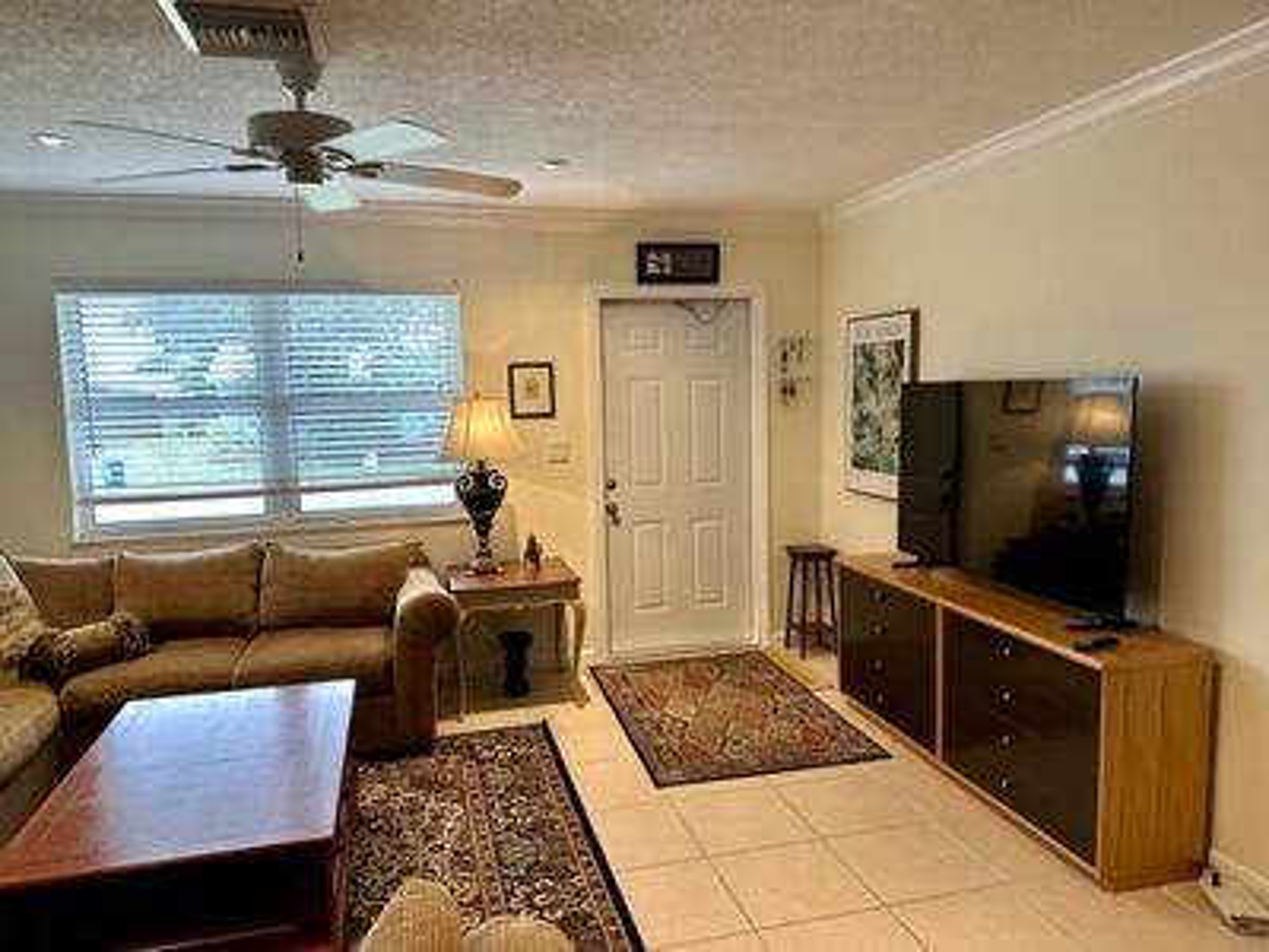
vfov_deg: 56.8
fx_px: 880
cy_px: 476
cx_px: 634
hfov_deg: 71.6
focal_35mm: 24
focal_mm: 6.86
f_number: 1.78
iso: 200
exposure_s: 1/120
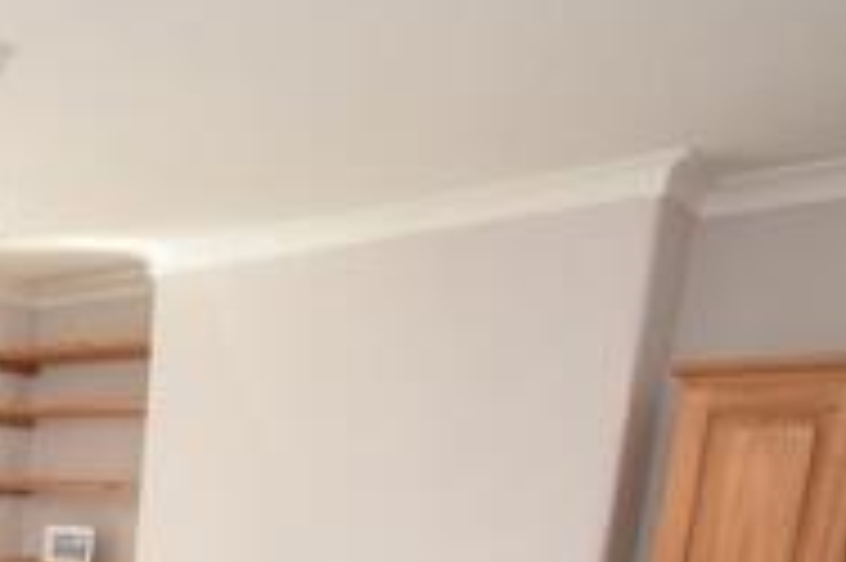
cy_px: 663
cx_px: -22
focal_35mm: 38
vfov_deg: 30.2
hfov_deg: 42.8
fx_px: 892
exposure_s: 1/125
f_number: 5.6
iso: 800
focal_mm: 10
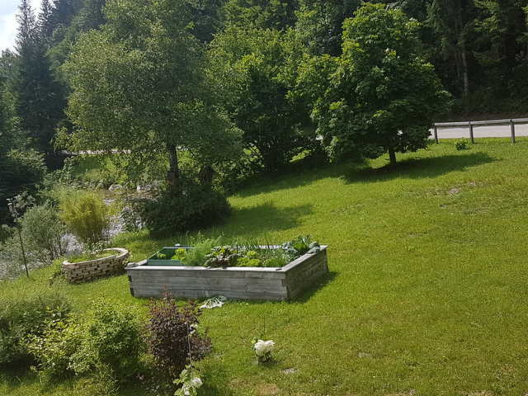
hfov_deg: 67.3
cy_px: 198
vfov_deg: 53.1
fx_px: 397
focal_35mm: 26
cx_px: 264
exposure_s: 1/1964
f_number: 1.7
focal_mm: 4.2
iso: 40
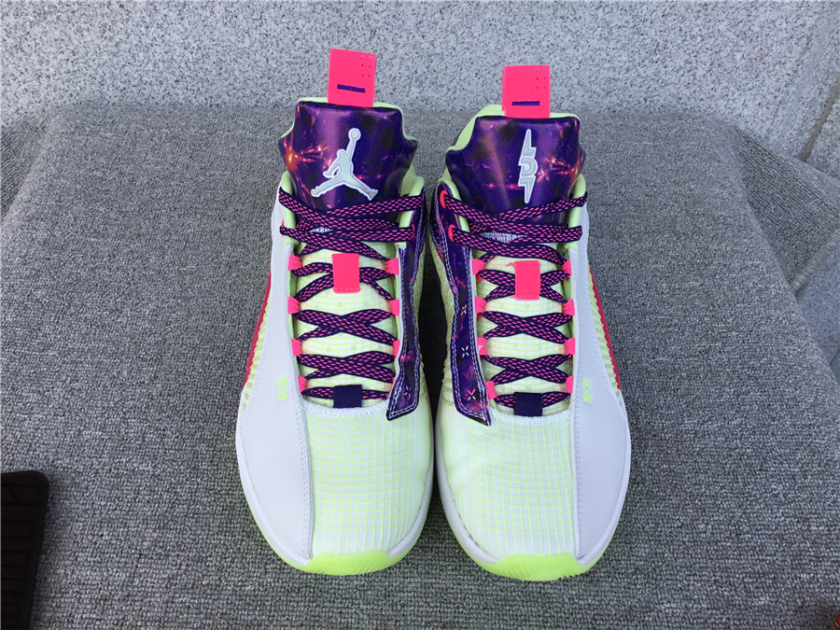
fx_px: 752
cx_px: 420
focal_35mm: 31
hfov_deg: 58.4
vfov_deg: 45.4
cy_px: 315
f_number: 2.4
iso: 25
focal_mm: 3.3
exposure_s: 1/245
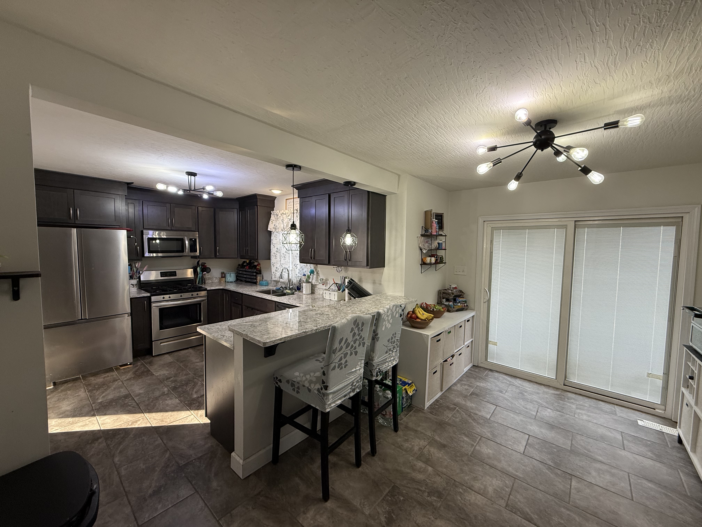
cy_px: 264
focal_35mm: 14
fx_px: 284
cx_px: 351
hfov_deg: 102.1
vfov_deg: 85.7
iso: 160
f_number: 2.2
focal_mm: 2.22
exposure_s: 1/120
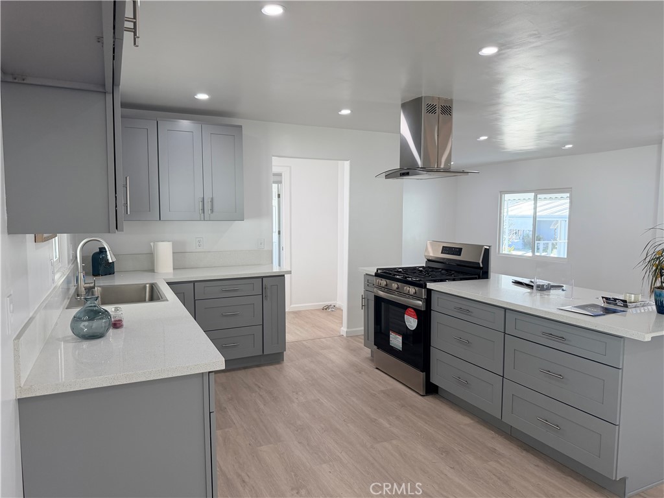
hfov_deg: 71.6
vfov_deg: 56.8
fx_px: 460
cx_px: 332
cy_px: 249
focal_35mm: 24
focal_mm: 6.76
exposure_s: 1/203
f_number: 1.78
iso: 160
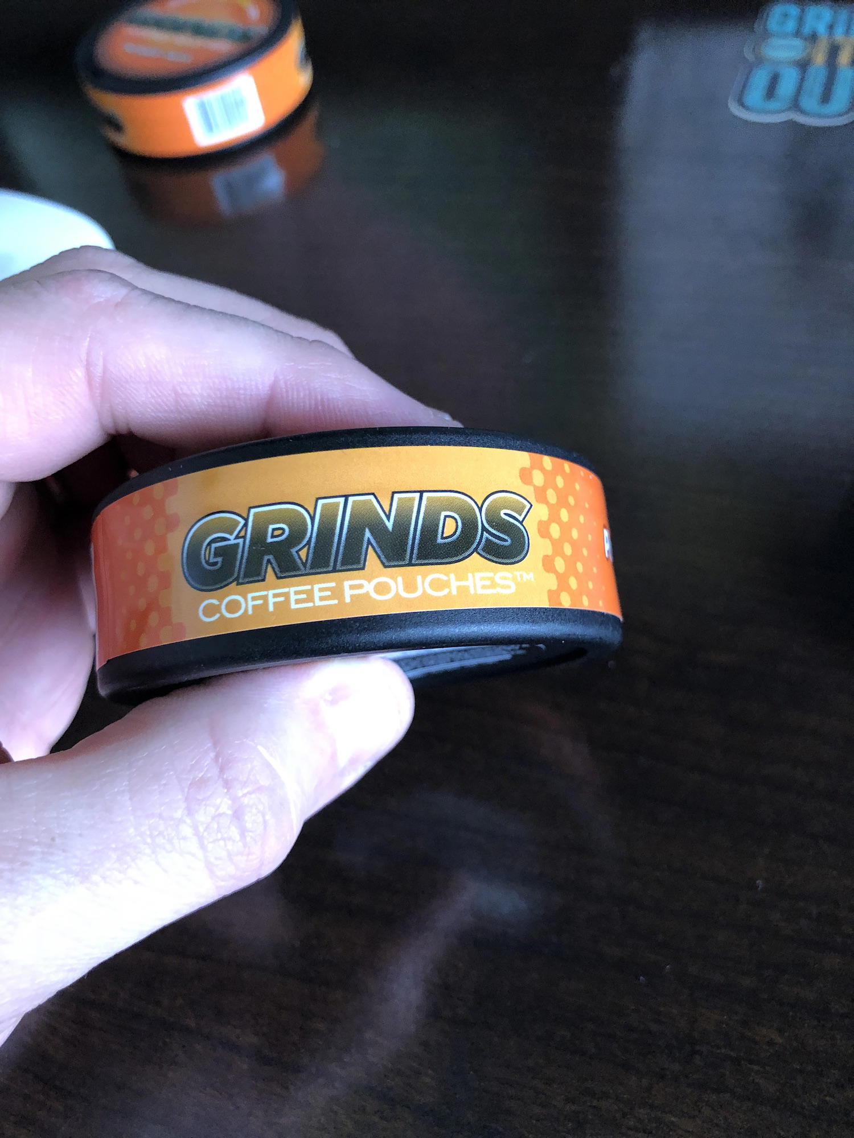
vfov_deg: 63.4
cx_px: 427
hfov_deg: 49.7
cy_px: 569
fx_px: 921
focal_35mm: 28
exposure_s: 1/15
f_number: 1.8
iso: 100
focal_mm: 3.99
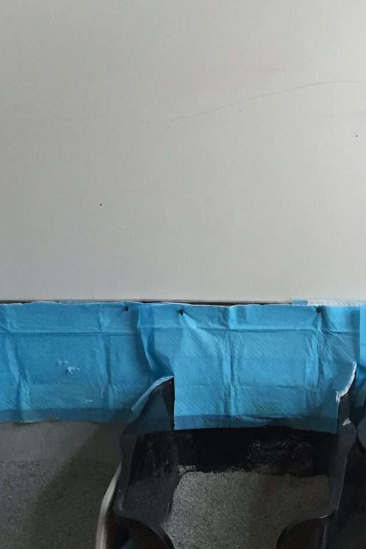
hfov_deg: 19.5
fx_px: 1006
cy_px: 386
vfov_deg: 30.2
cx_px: 435
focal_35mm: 66
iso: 125
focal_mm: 4.15
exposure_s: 1/30
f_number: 2.2
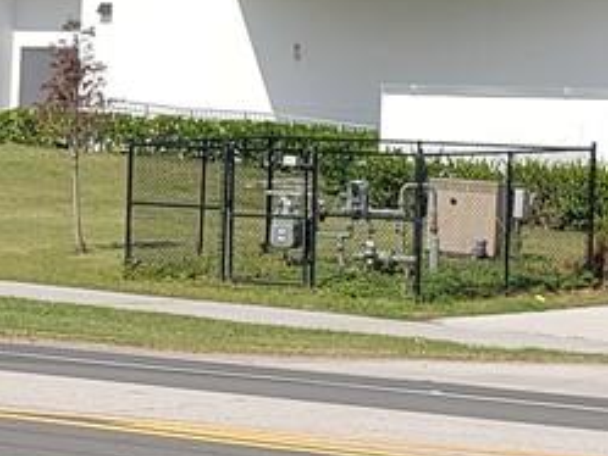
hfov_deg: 11.5
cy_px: -37
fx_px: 2935
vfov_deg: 8.8
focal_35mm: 167
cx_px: -159
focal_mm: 4.3
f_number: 2.4
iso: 50
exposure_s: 1/2265
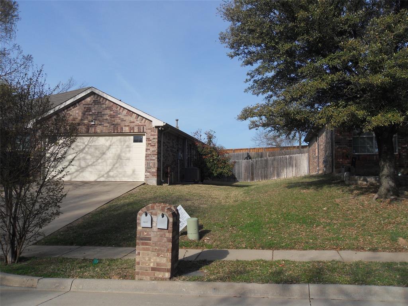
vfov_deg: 40.7
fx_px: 413
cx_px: 204
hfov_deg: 52.6
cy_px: 153
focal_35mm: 35
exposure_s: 1/250
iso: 80
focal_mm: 6.3
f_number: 8.2
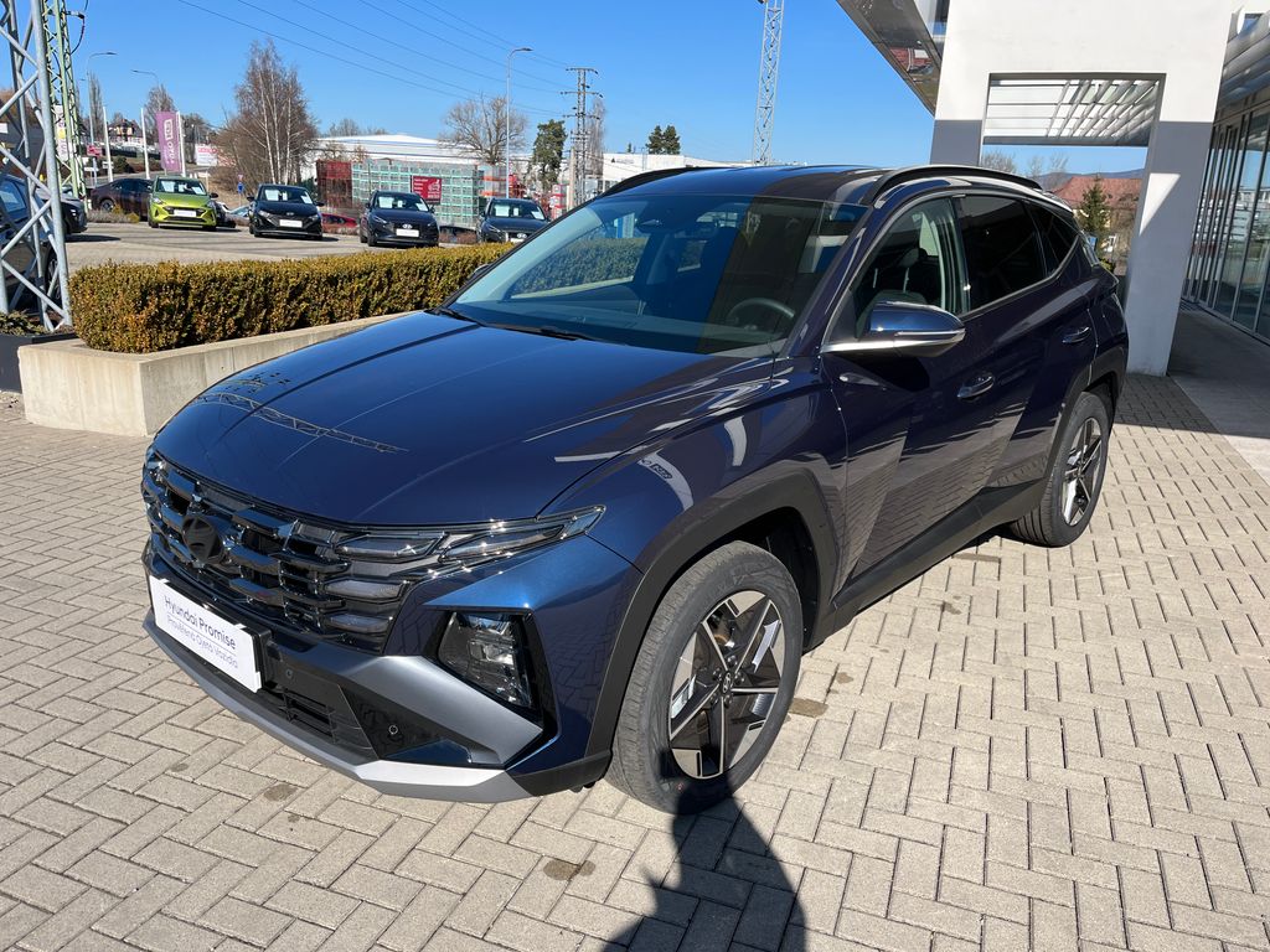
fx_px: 954
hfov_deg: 67.3
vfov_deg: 53.1
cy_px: 476
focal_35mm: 26
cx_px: 635
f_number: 1.6
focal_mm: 5.1
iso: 50
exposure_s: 1/2755
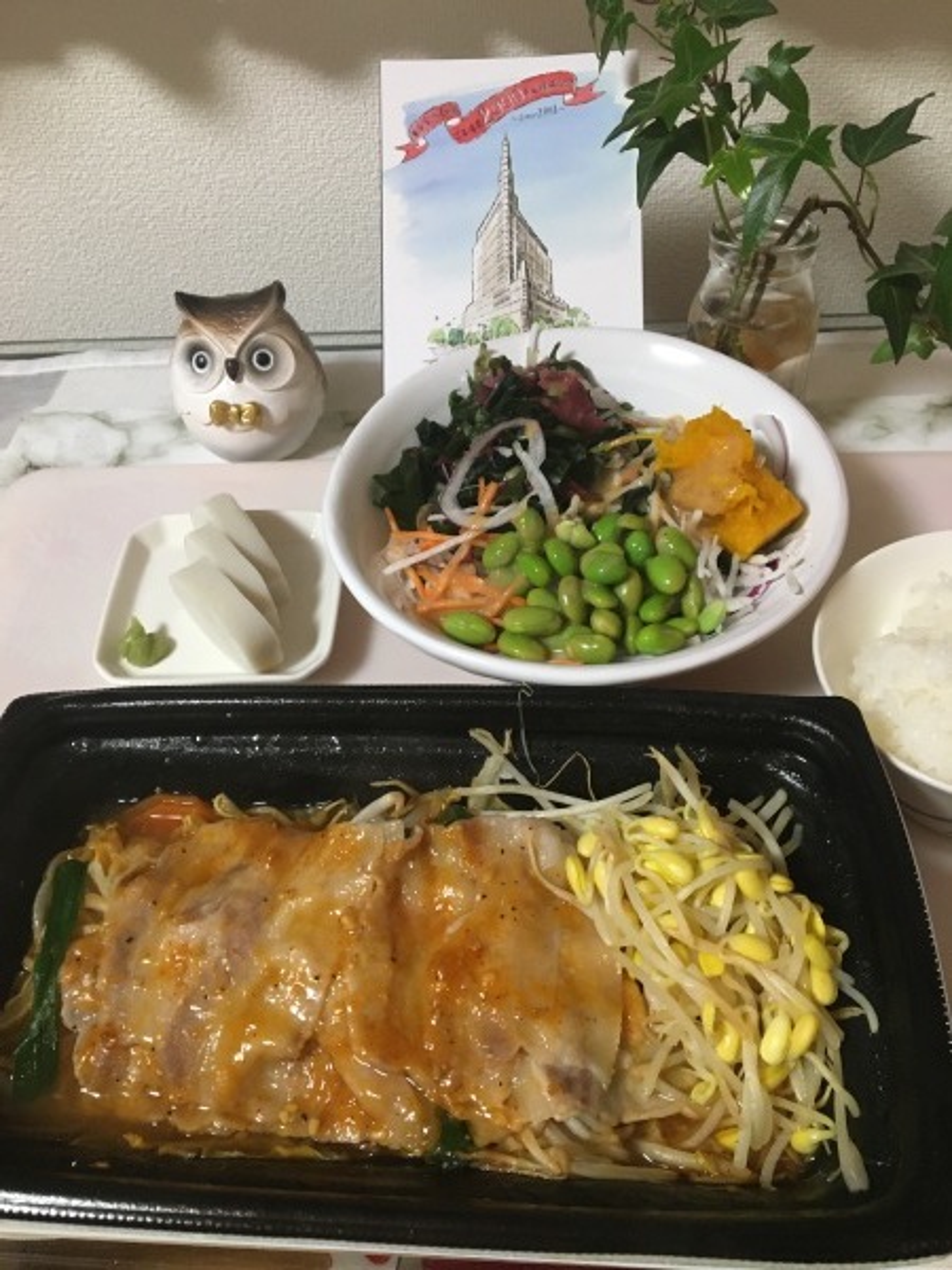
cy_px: 635
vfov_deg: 61.7
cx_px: 476
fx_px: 1063
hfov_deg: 48.2
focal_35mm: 29
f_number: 2.2
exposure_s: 1/24
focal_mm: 4.15
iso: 200
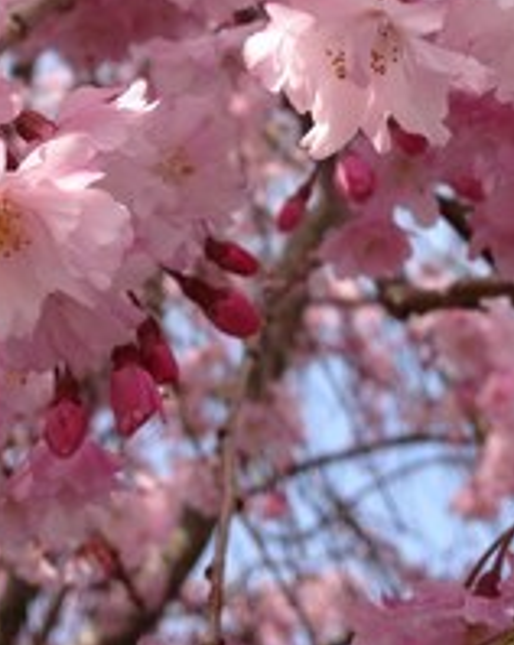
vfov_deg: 19.6
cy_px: 2
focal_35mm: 95
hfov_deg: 16.2
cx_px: 277
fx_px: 1809
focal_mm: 4.28
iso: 50
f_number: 2.4
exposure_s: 1/1022
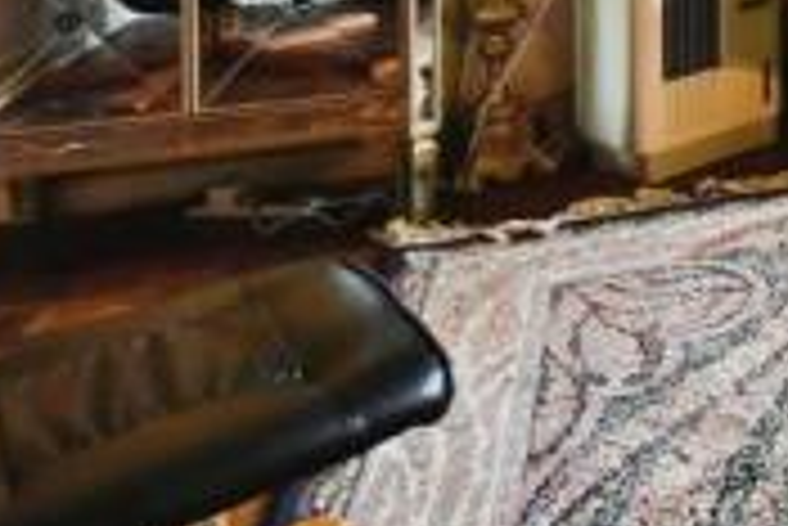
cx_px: 1209
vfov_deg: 19.9
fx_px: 1227
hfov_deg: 25.6
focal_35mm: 56
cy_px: -330
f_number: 8
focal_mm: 10
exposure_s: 1/8
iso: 1600
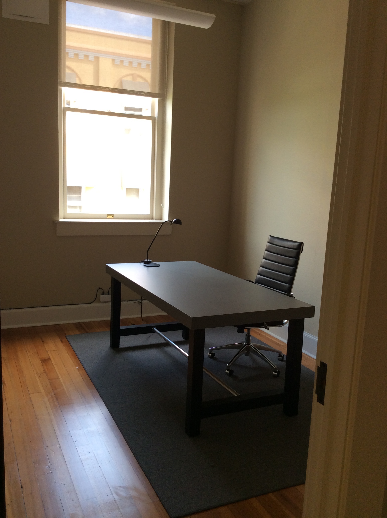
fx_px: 478
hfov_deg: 44.1
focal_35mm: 32
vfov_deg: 56.9
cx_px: 194
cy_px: 259
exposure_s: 1/60
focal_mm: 3.3
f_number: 2.4
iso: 32
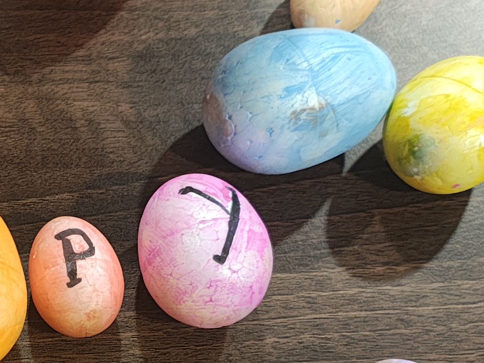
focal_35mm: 94
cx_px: -64
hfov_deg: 19.8
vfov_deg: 15.5
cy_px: 351
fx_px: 1314
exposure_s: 1/50
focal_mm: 5.89
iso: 594
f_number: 1.4
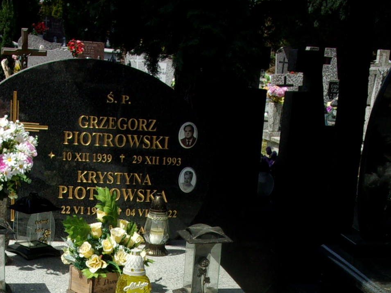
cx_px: 151
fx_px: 858
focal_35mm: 76
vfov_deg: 18.1
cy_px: 379
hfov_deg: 25.6
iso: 80
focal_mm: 5.1
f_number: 10.8
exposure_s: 1/100
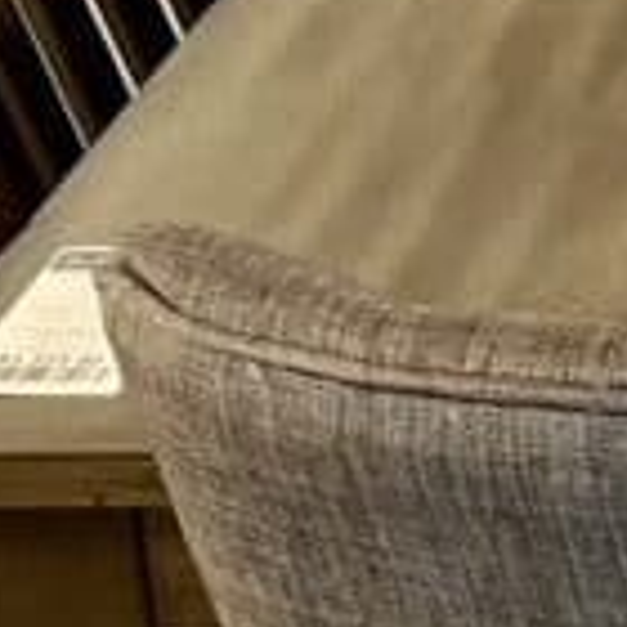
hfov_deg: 9.5
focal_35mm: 168
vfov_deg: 9.8
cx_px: 1397
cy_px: -569
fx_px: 3443
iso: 200
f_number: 1.6
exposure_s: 1/60
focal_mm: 5.1
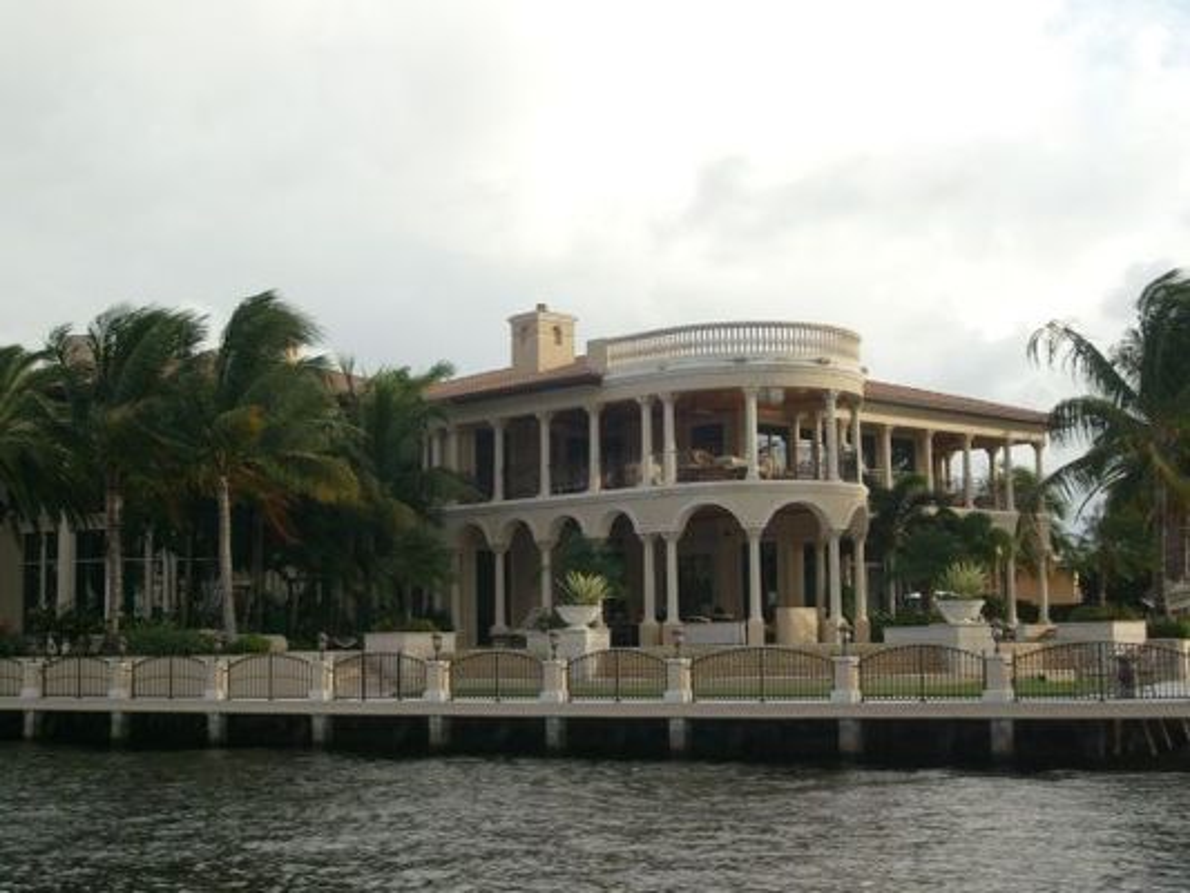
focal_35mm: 52
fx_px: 1788
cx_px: 595
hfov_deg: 36.8
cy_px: 446
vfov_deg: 28.0
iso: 160
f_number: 8.4
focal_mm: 8.7
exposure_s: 1/125
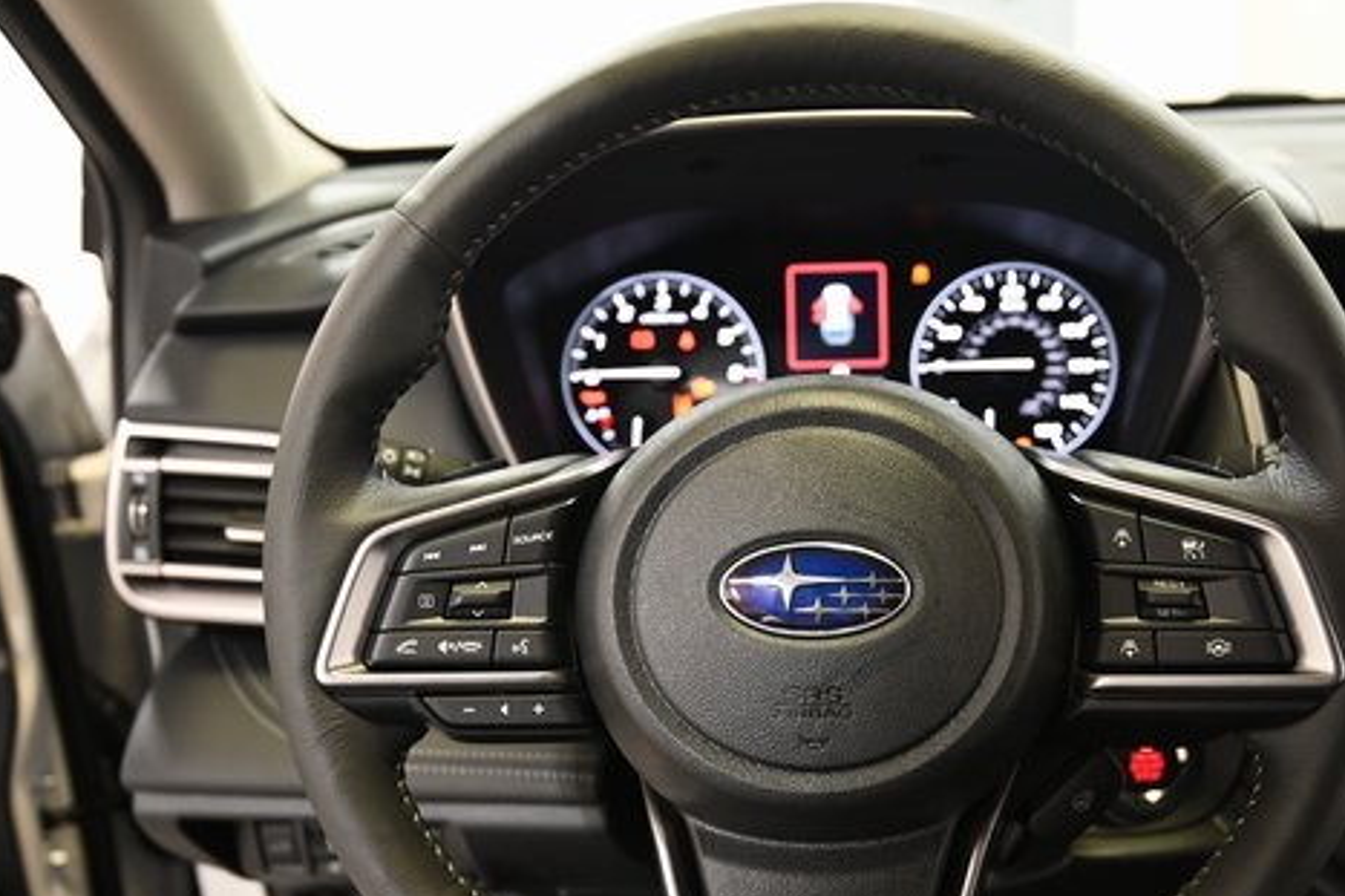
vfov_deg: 35.5
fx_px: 1382
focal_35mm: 37
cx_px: 809
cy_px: 605
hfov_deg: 51.5
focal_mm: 27
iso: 1250
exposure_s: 1/30
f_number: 4
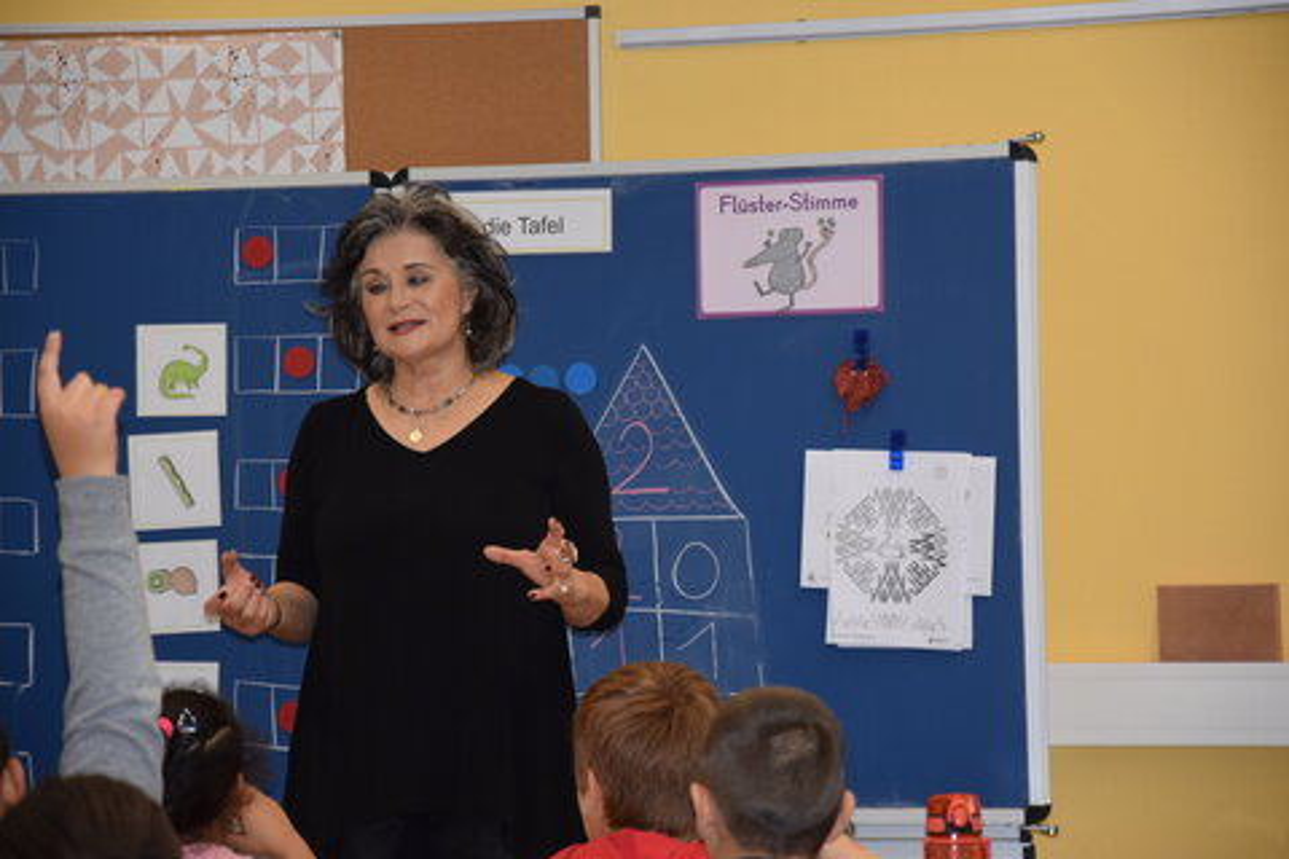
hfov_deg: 13.0
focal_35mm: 158
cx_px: 644
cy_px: 430
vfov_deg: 8.7
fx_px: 5639
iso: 800
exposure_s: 1/80
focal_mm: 105
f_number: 5.6
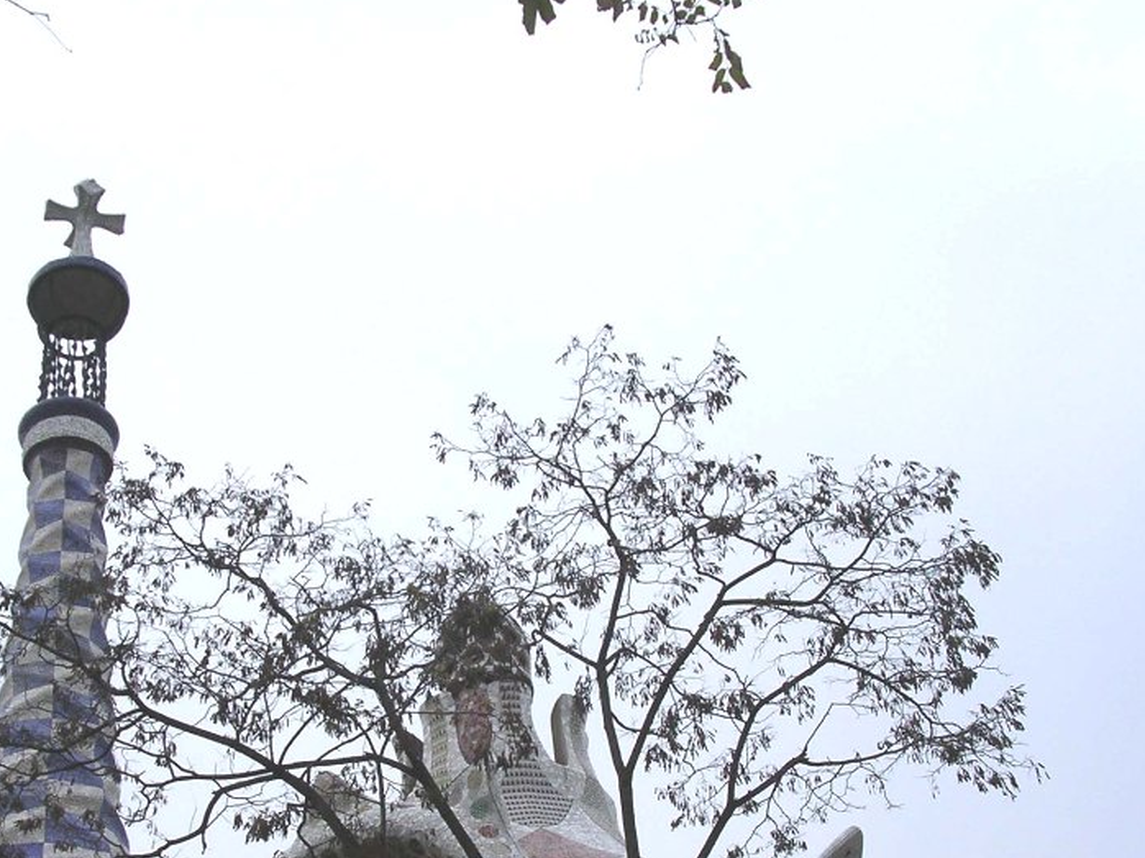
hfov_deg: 36.1
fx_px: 1752
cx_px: 478
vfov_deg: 27.3
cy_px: 591
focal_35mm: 53
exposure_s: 1/340
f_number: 5.6
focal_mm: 5.8
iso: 100
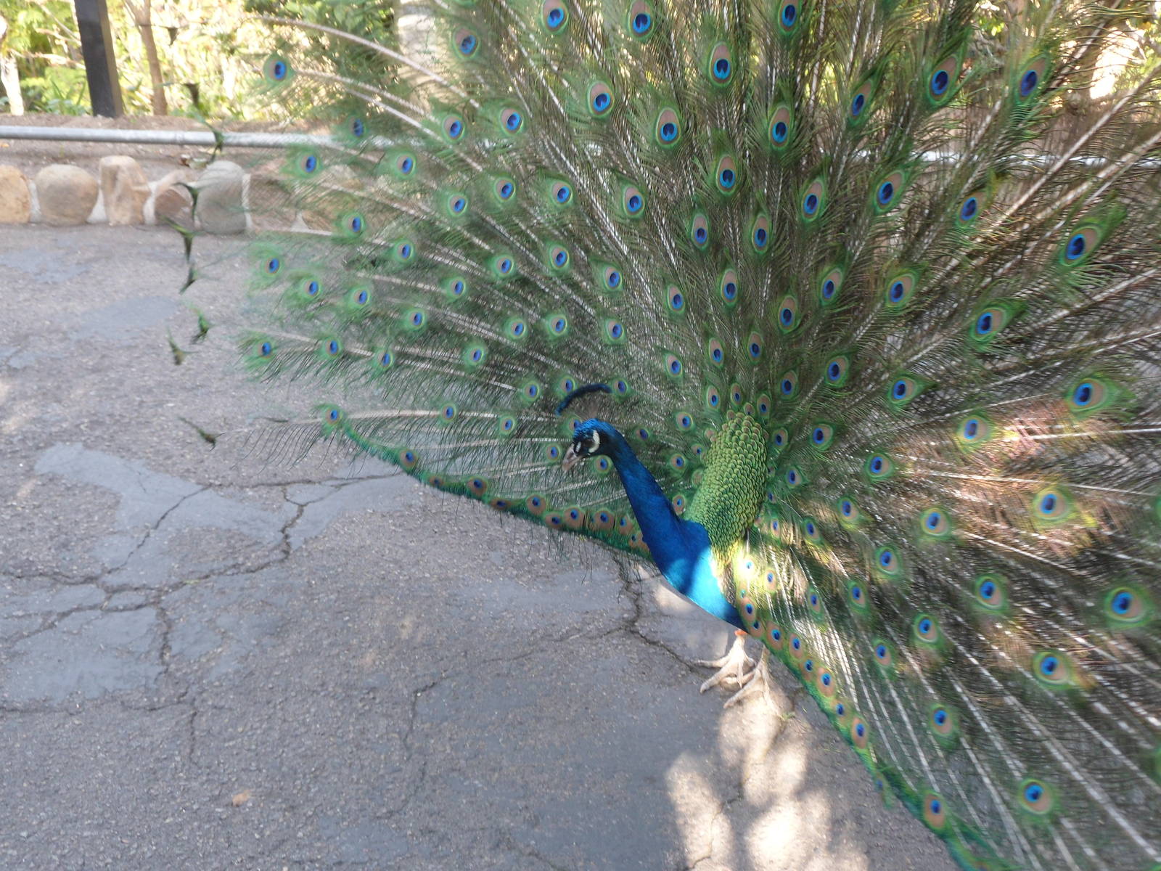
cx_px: 580
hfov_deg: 44.8
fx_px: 1409
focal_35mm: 42
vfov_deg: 34.3
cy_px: 436
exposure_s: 1/30
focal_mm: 6.5
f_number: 4
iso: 80
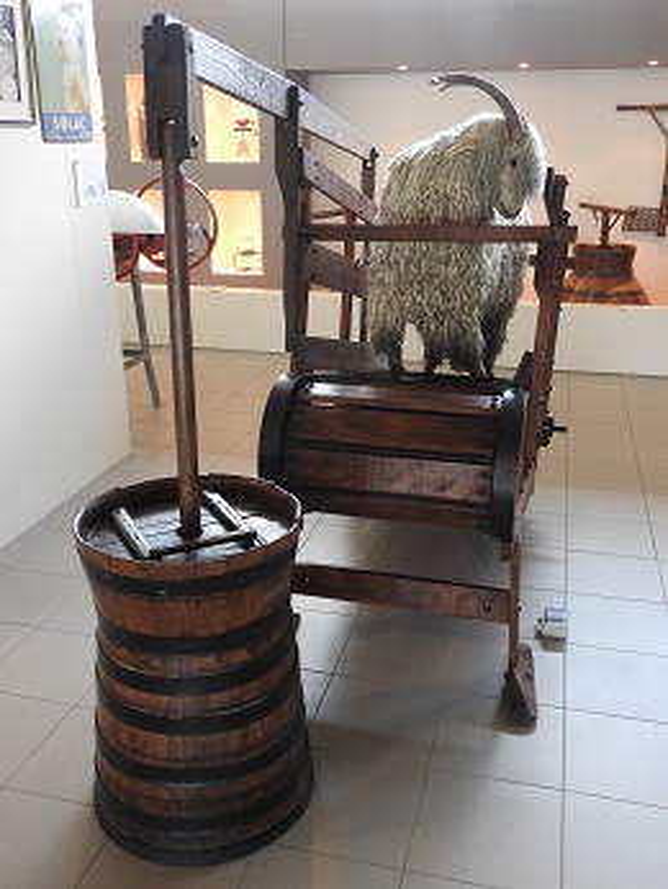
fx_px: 848
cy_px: 444
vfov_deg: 55.3
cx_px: 334
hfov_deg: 43.0
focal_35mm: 33
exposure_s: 1/30
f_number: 3.6
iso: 200
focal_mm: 5.9
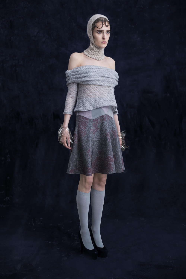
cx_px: 93
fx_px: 387
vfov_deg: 39.6
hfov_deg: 27.0
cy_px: 140
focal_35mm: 50
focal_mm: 50
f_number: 4
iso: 80
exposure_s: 1/250
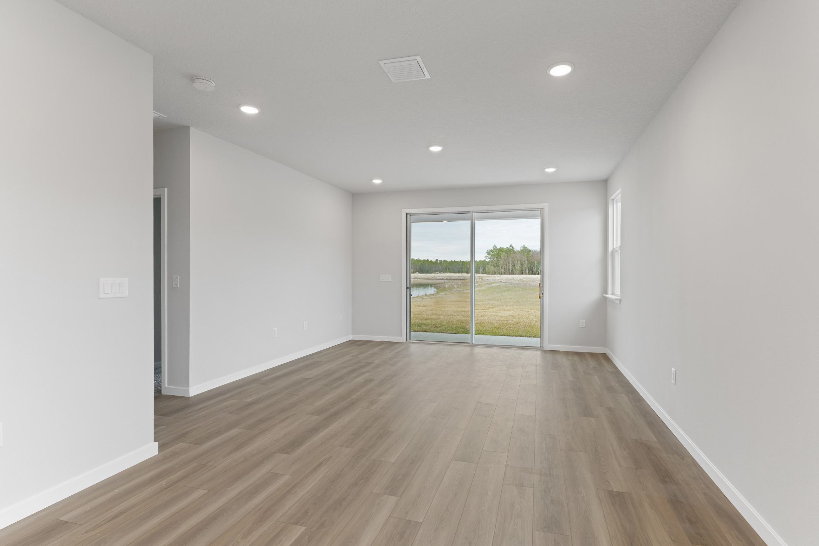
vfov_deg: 70.1
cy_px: 275
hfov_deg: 92.8
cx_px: 432
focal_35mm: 17
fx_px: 389
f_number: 9
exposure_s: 1/15
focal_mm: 16.1
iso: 320
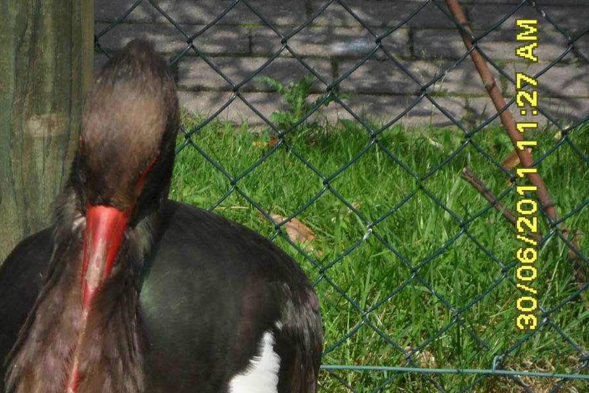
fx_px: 3256
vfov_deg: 6.8
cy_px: 498
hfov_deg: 10.3
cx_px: 211
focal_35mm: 199
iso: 100
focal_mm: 19.6
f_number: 5
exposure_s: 1/500
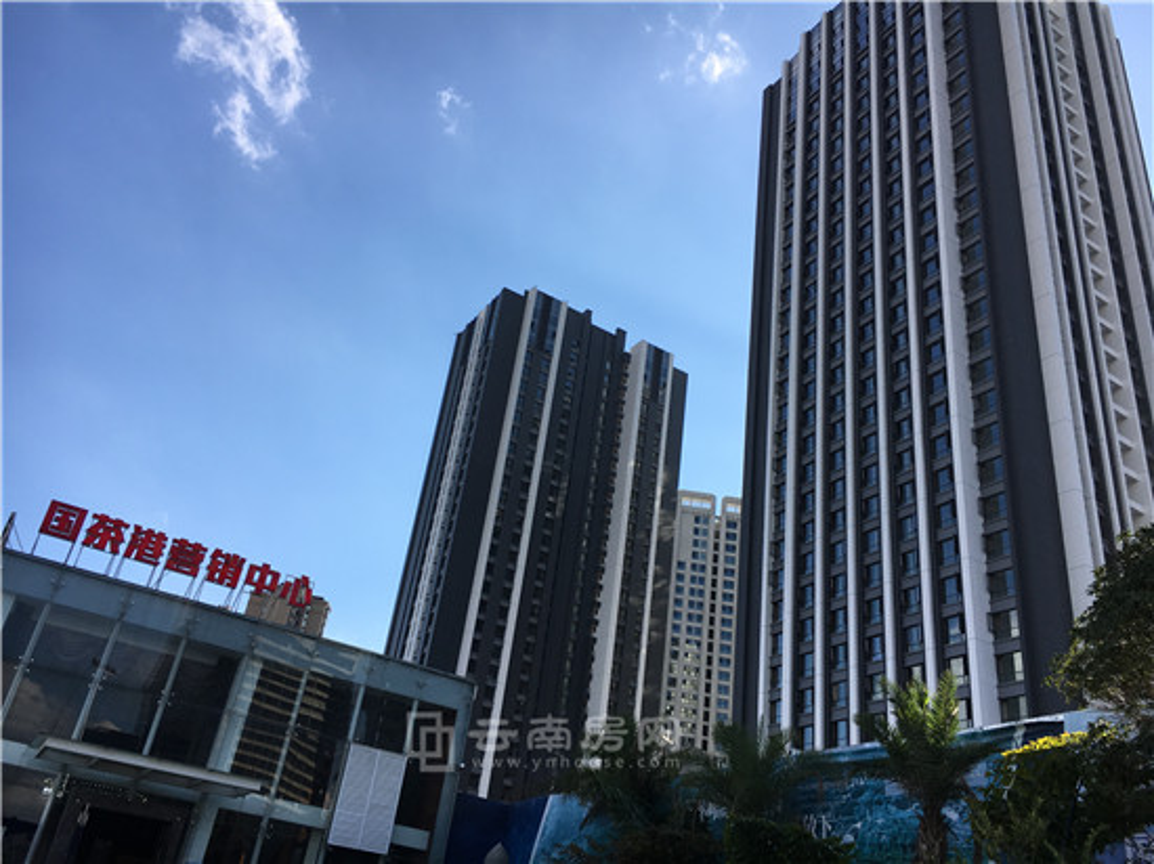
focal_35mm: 29
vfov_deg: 48.2
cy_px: 432
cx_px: 577
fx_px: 966
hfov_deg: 61.7
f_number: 2.2
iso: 25
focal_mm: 4.15
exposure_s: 1/884
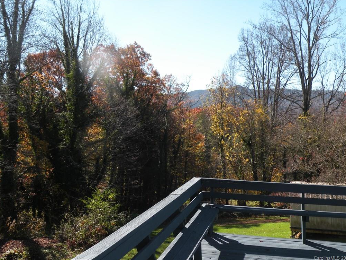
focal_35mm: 43
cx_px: 176
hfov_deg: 43.8
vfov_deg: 33.6
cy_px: 128
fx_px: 430
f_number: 3.2
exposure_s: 1/448
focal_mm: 7.4
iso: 64
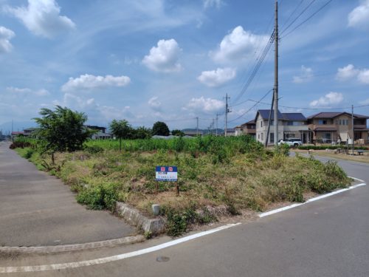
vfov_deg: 58.9
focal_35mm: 23
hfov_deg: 73.9
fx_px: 245
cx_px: 184
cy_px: 138
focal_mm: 5.6
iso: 50
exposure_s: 1/2316
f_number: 1.9
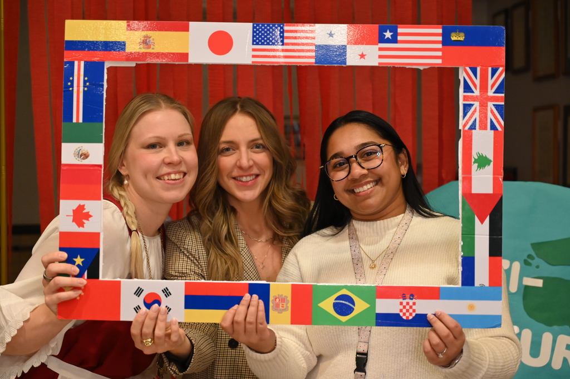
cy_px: 190
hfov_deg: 32.4
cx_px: 285
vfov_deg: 21.9
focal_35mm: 62
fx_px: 981
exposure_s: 1/125
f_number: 4
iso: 3200
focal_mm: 62
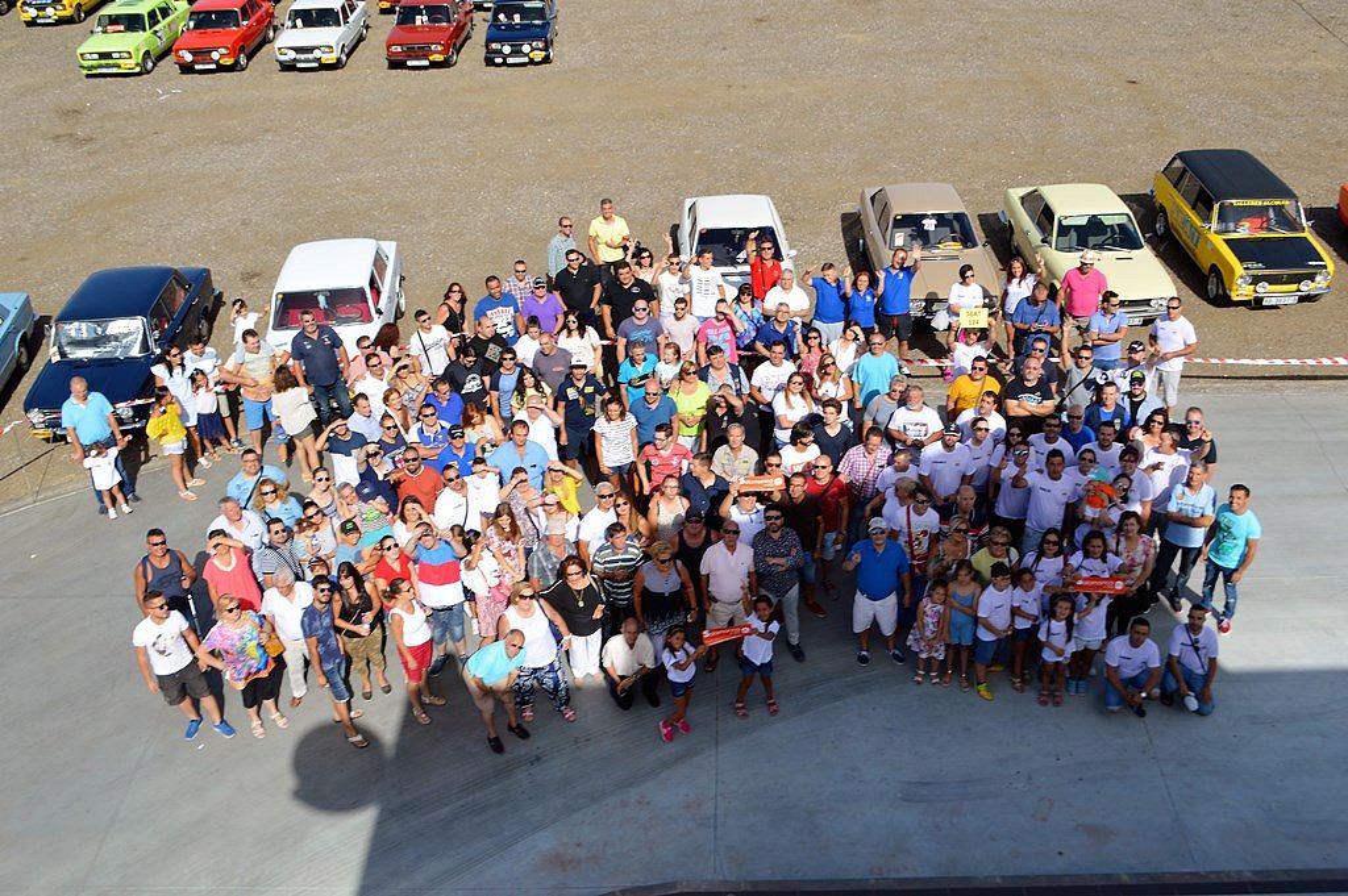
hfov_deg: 57.3
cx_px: 674
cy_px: 448
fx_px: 1235
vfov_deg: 39.9
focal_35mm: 33
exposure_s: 1/250
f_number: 8
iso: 100
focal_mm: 22
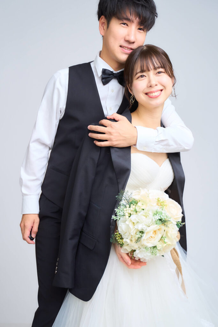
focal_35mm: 47
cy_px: 164
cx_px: 109
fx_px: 427
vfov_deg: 41.9
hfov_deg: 28.7
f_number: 2.8
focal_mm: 47
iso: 1000
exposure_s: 1/125
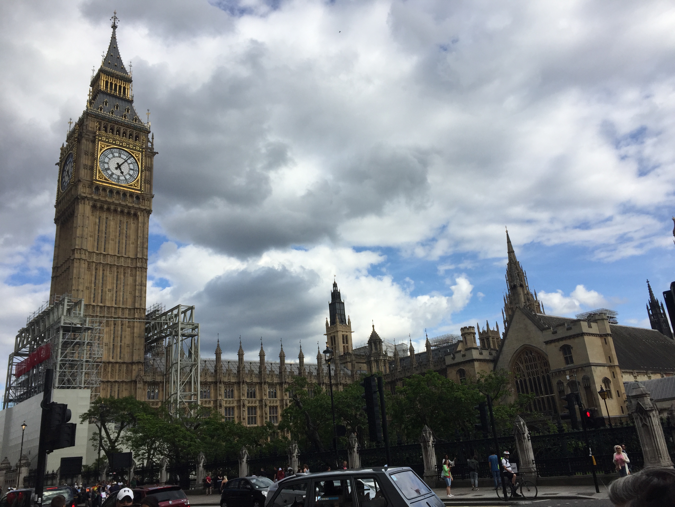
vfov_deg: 48.2
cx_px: 338
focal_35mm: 29
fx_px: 565
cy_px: 254
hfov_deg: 61.7
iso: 32
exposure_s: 1/2639
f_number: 2.2
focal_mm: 4.15
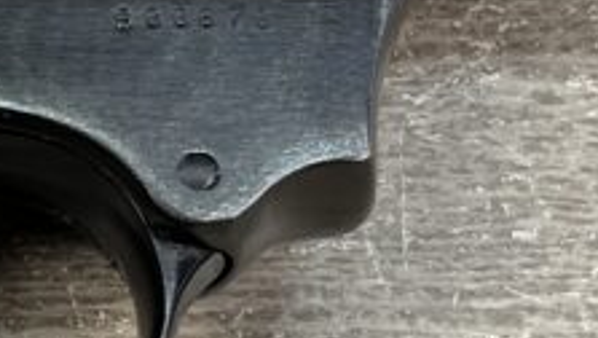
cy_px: 271
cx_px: -276
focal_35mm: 145
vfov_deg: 8.4
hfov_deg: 14.0
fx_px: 2302
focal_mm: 3
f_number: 1.8
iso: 16
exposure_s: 1/124
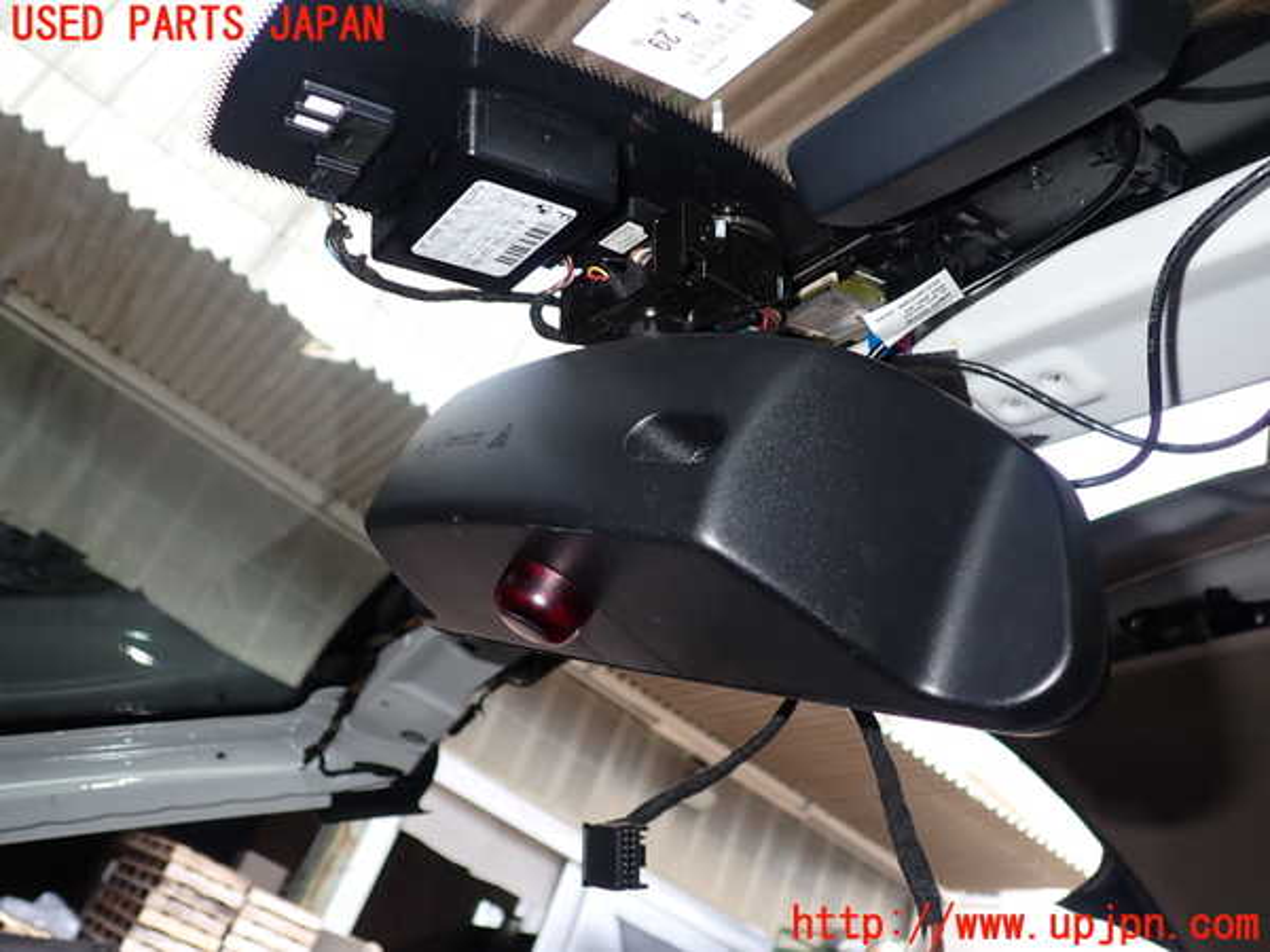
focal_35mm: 30
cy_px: 476
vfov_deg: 46.8
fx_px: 1101
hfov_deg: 60.0
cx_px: 635
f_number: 6.3
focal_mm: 5.4
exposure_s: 1/30
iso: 100
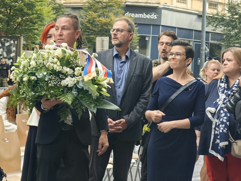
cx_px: 120
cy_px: 90
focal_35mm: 110
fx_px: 766
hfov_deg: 17.9
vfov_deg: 13.5
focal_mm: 16.85
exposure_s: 1/117
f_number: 3.5
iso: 50
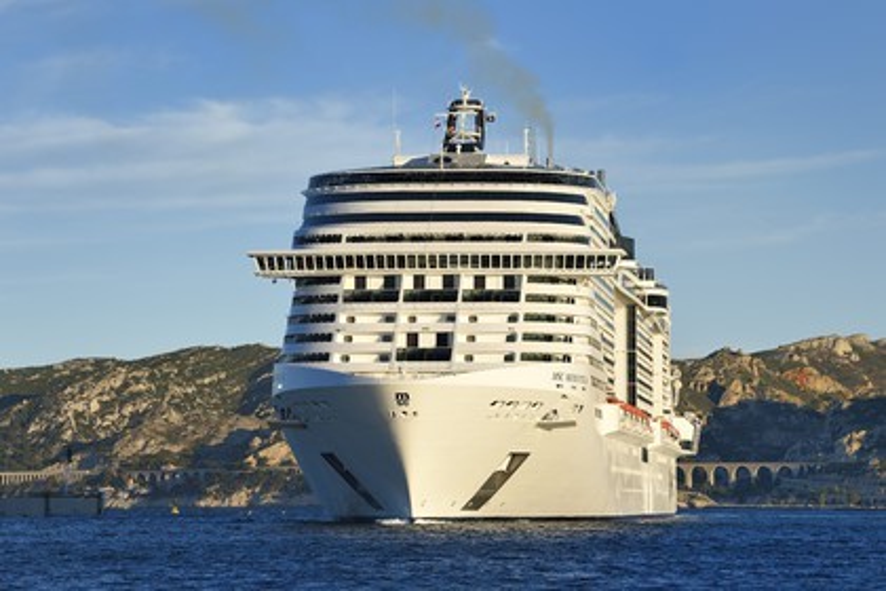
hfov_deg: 13.7
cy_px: 296
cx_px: 443
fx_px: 3691
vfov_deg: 9.1
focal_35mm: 150
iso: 200
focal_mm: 150
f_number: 8
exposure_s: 1/640
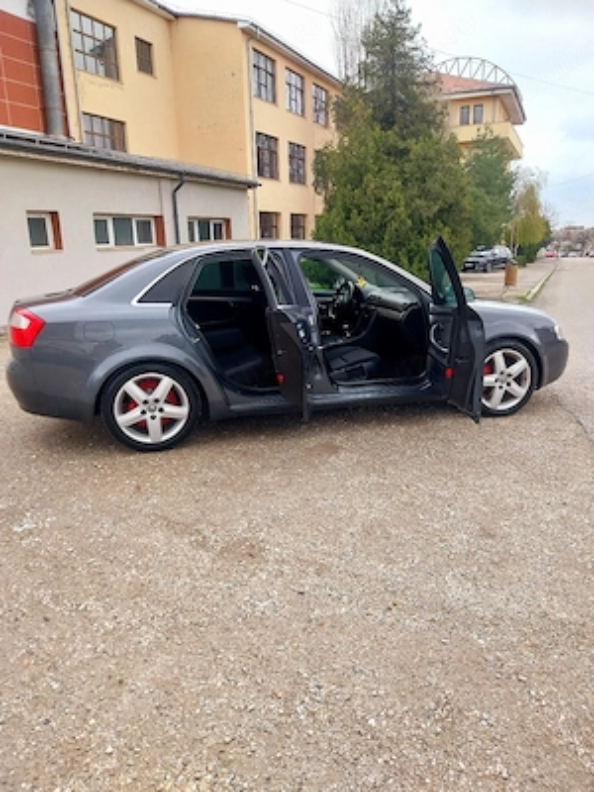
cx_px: 297
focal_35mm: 26
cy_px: 396
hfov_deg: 53.1
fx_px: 595
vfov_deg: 67.3
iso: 25
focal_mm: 4
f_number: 1.8
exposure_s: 1/286
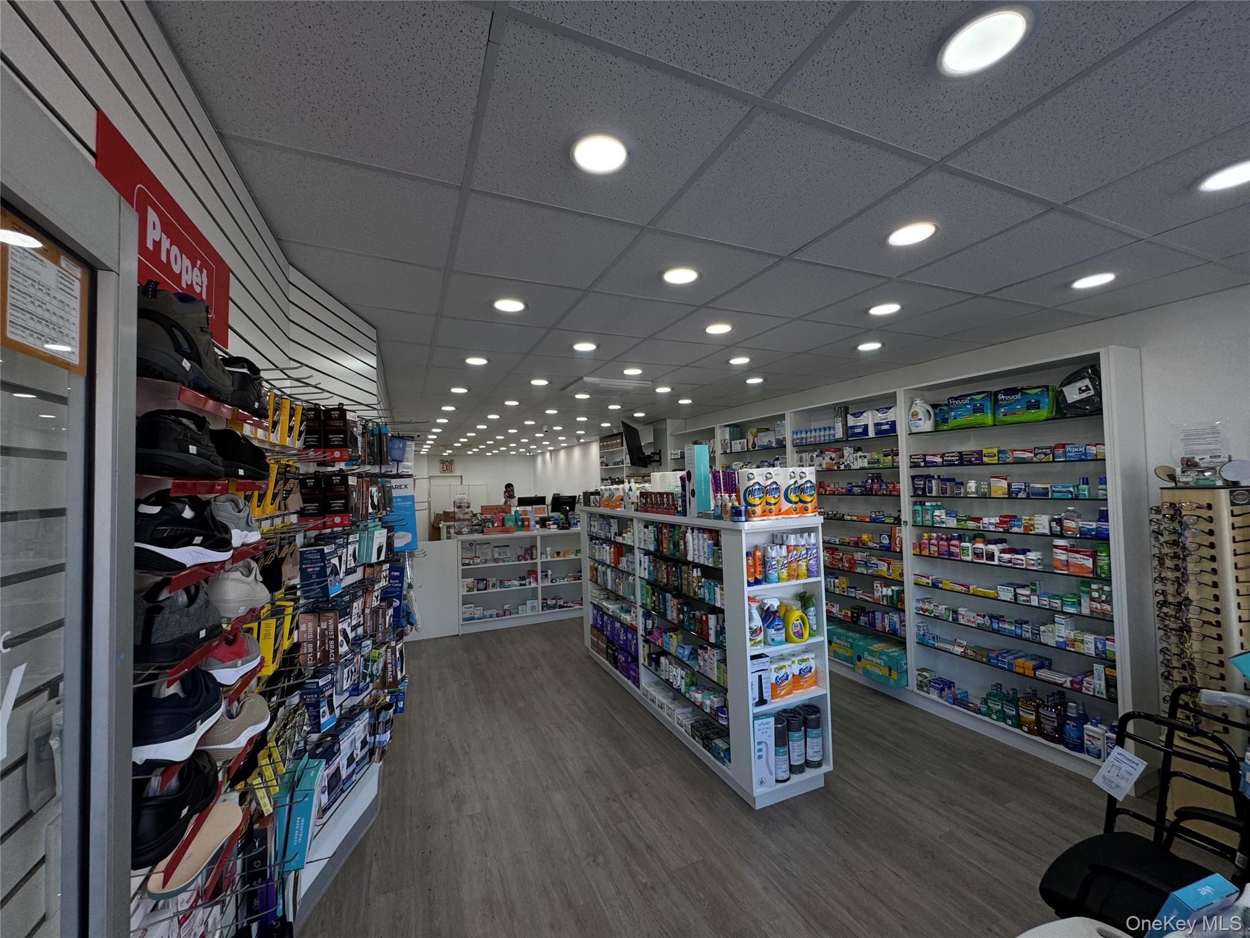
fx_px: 506
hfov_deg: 102.1
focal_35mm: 14
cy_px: 469
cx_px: 625
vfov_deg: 85.7
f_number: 2.2
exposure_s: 1/182
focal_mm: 2.22
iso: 40
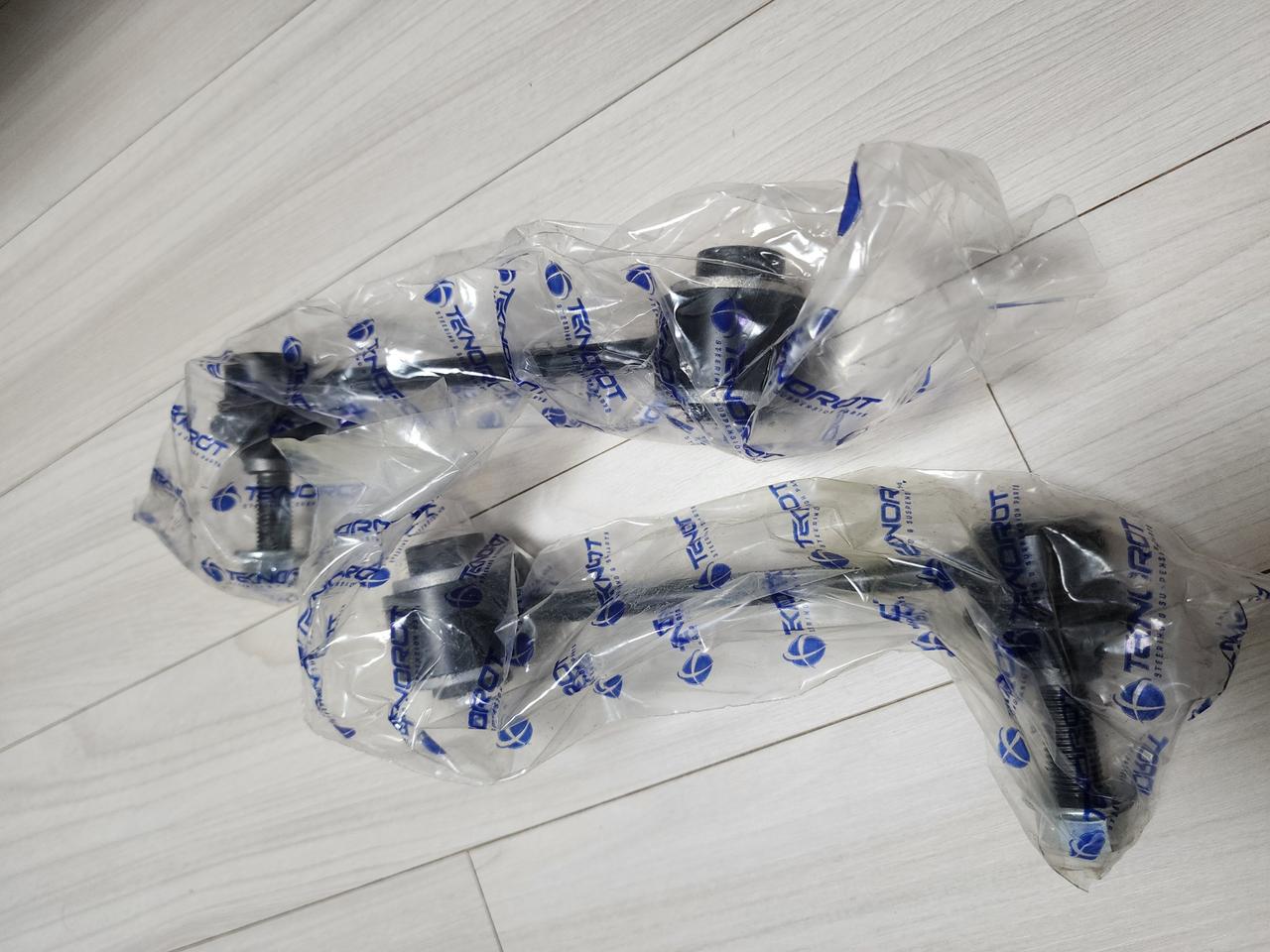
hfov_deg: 73.9
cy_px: 476
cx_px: 635
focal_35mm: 23
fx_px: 844
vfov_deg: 58.9
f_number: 1.8
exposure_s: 1/120
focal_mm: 6.4
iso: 160
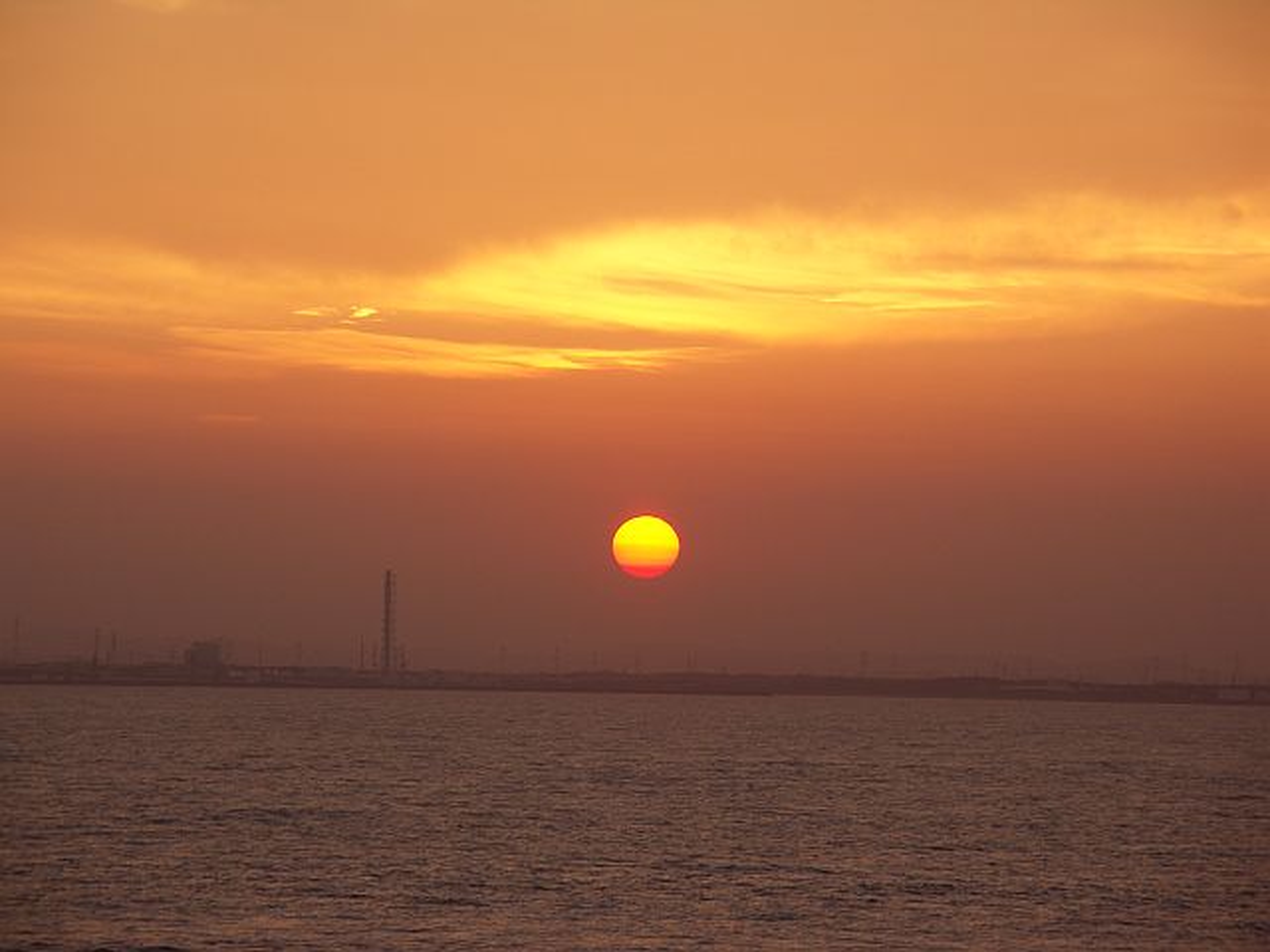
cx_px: 635
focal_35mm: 200
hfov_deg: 9.9
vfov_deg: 7.4
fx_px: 7338
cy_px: 476
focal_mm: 50.8
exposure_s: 1/250
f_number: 3.5
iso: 50
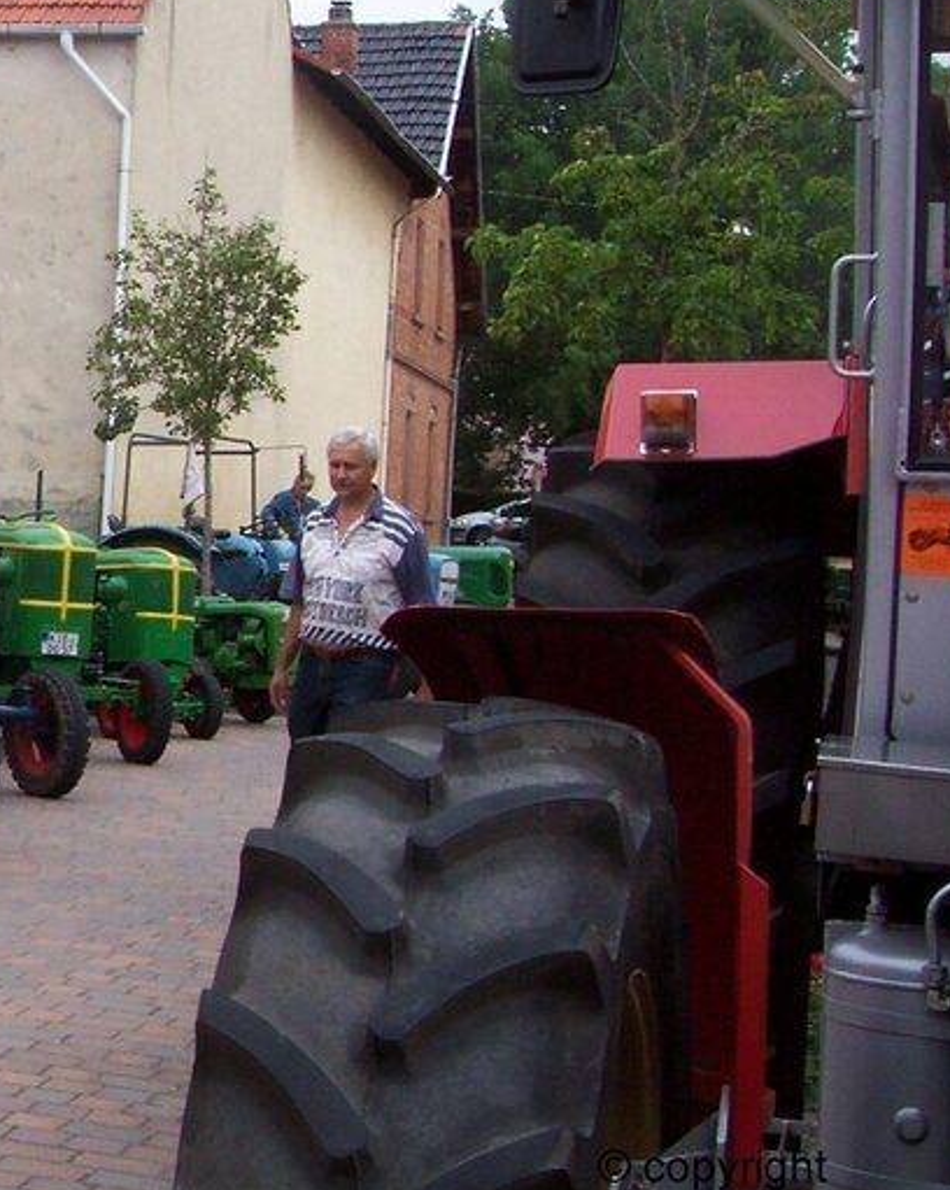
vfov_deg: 24.4
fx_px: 2745
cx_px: -342
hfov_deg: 18.1
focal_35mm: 78
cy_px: 533
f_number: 5.1
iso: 80
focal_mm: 5.6
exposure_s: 1/249
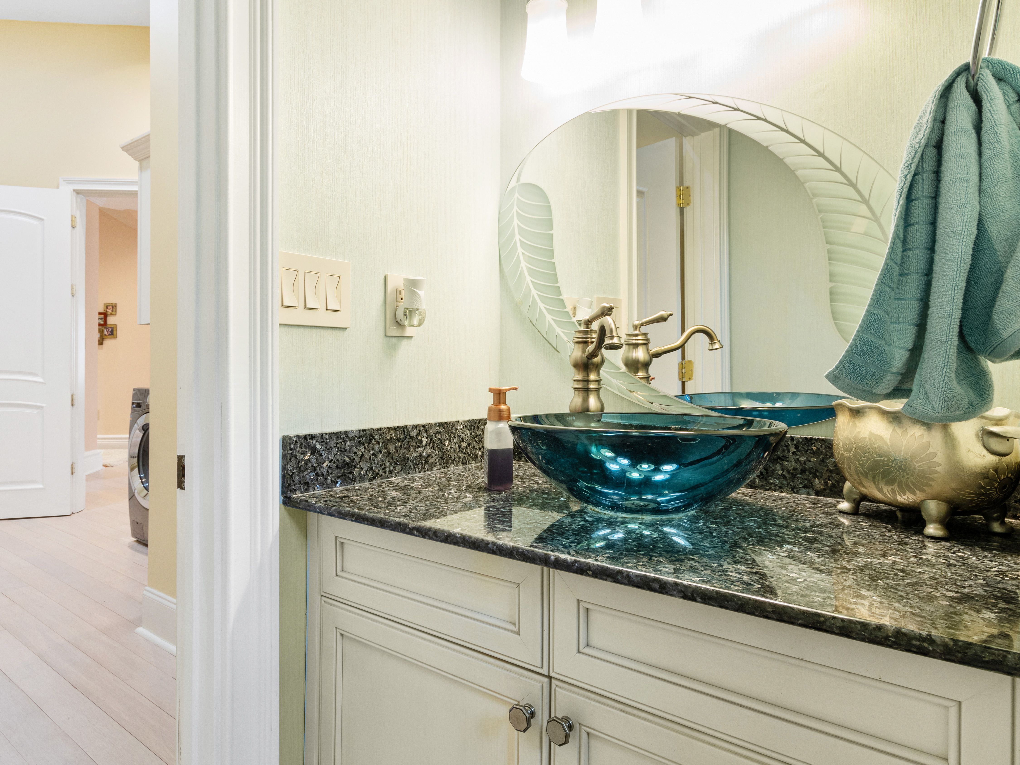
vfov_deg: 63.4
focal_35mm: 21
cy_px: 389
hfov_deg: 78.8
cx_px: 464
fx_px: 619
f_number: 8
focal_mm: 12
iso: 100
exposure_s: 1/2.5
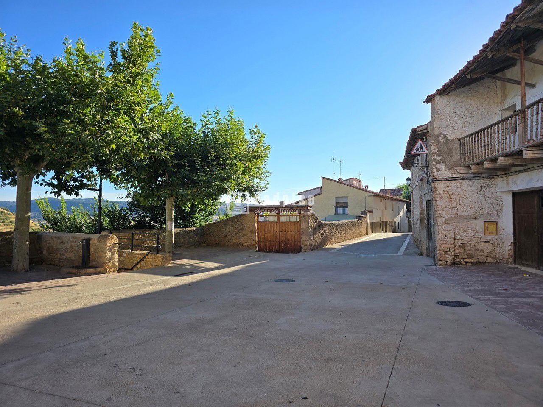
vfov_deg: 58.9
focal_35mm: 23
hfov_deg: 73.9
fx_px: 361
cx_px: 272
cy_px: 204
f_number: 1.7
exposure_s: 1/588
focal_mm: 6.3
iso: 12
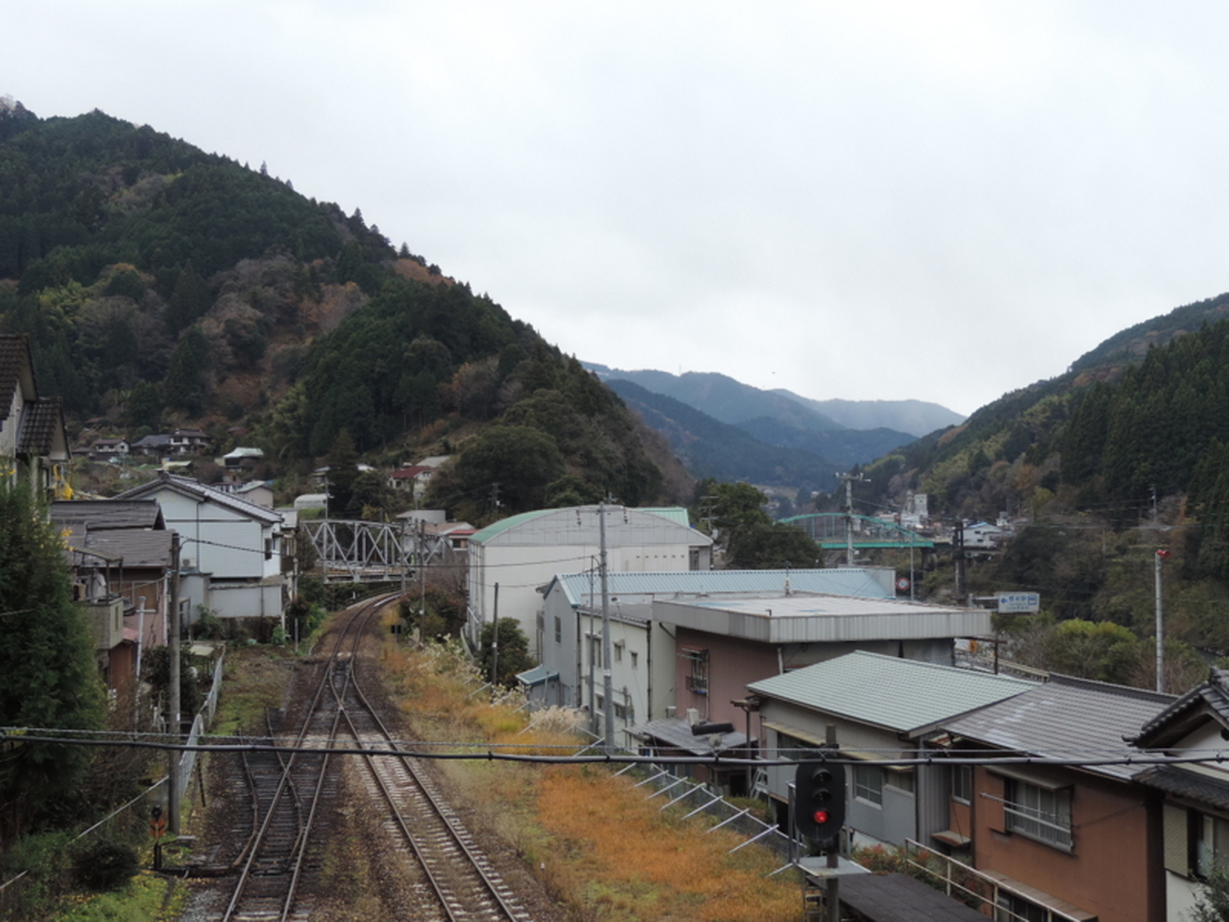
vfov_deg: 30.9
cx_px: 614
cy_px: 461
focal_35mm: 47
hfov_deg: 40.4
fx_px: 1669
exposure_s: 1/125
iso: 80
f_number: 3.5
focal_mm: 8.3
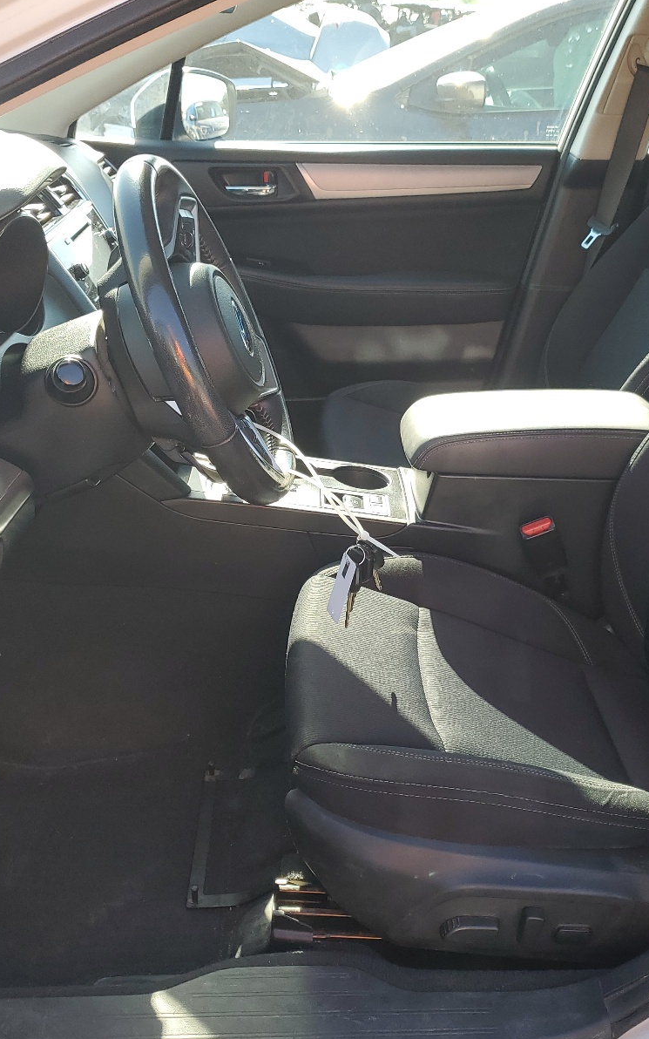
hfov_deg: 34.2
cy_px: 519
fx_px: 1047
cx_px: 410
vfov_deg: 52.7
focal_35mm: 37
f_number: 1.5
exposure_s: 1/333
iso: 50
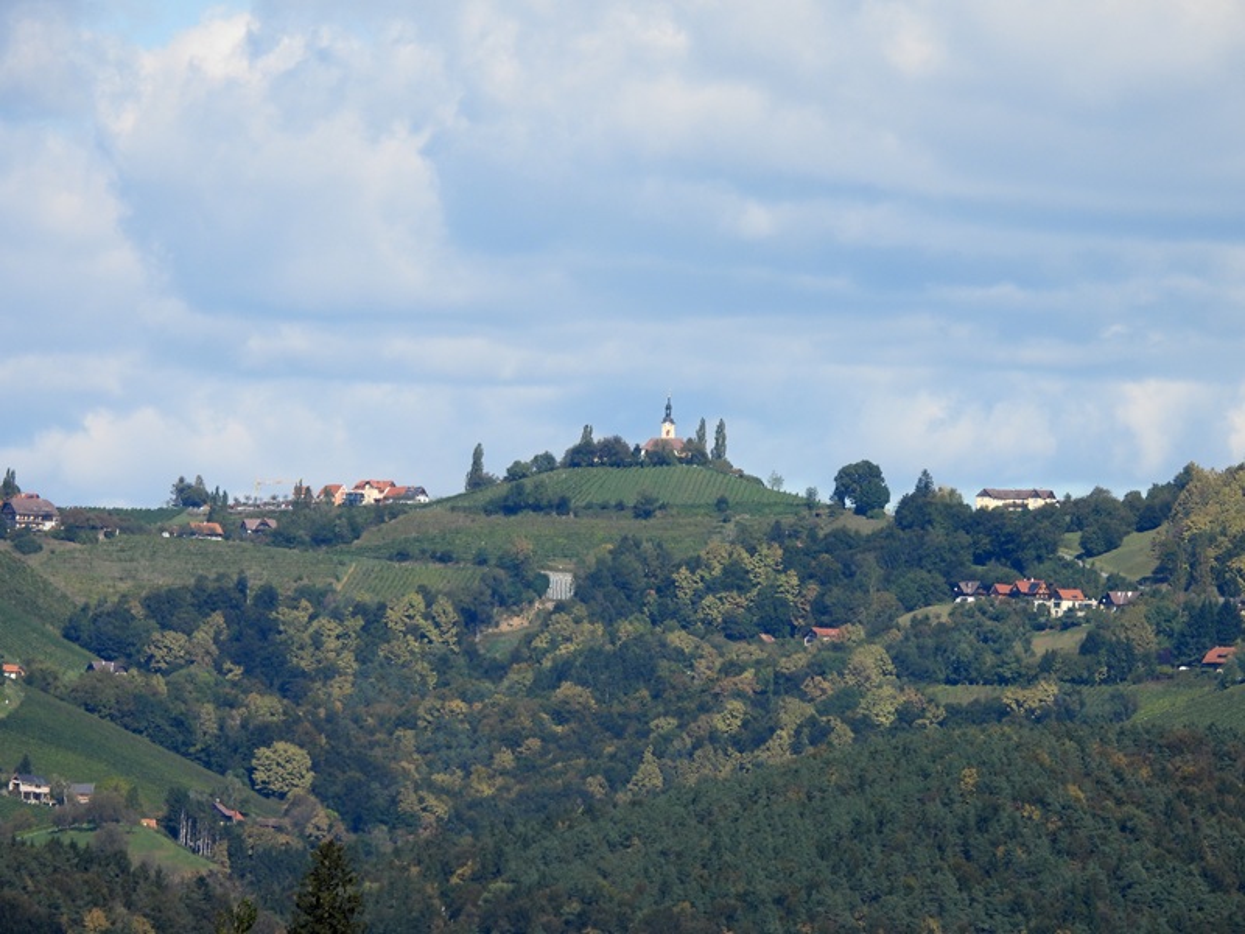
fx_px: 14386
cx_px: 622
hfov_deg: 5.0
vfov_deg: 3.7
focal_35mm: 400
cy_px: 467
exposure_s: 1/640
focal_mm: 71.4
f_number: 5
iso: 100
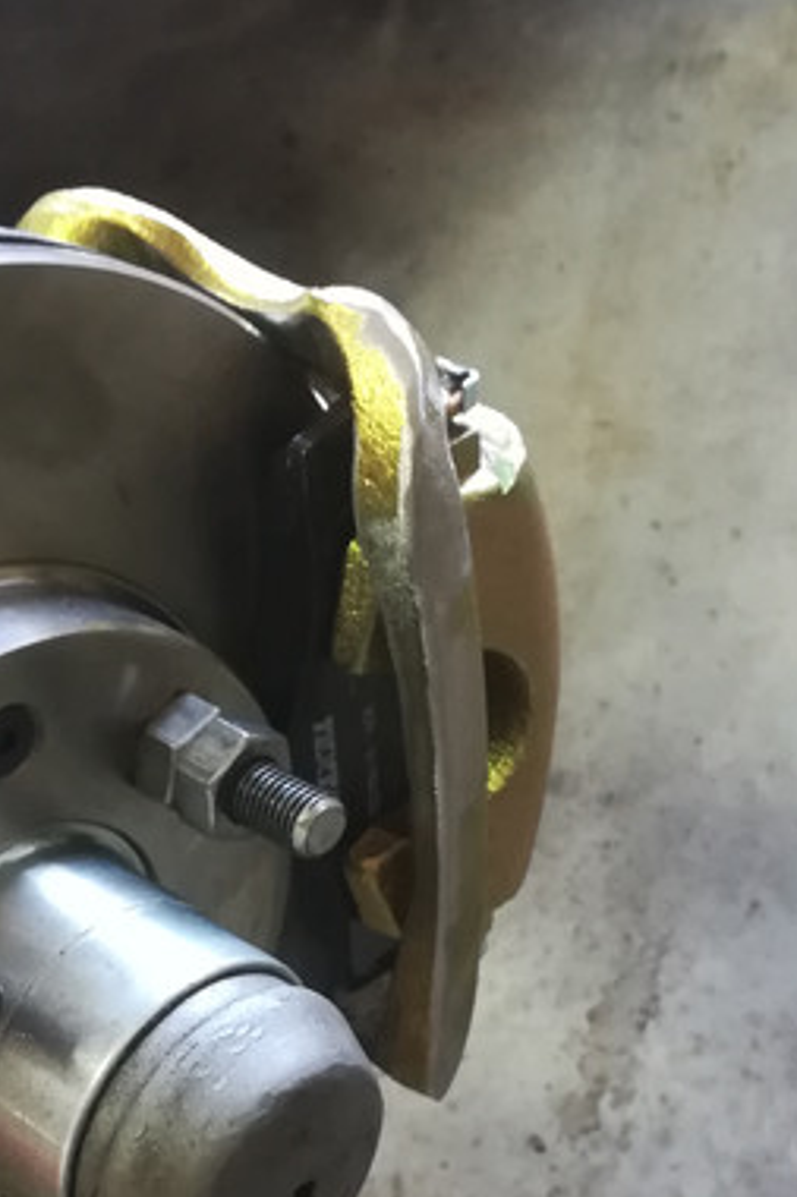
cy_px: 879
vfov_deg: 34.4
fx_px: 1894
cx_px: 299
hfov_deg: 23.7
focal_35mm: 57
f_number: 2.2
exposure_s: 1/25
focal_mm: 3.83
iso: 320
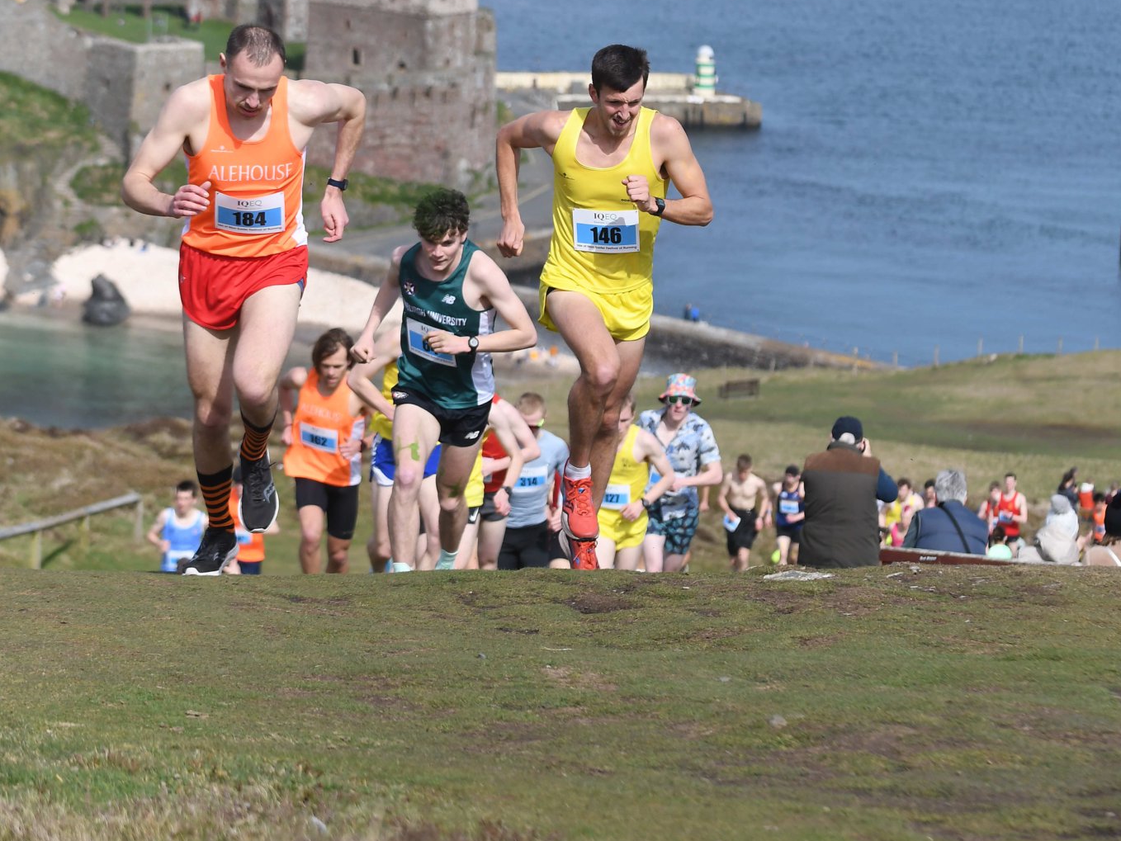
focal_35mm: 187
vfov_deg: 7.9
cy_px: 225
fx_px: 6057
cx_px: 563
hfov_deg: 10.6
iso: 500
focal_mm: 86
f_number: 6.3
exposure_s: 1/6400
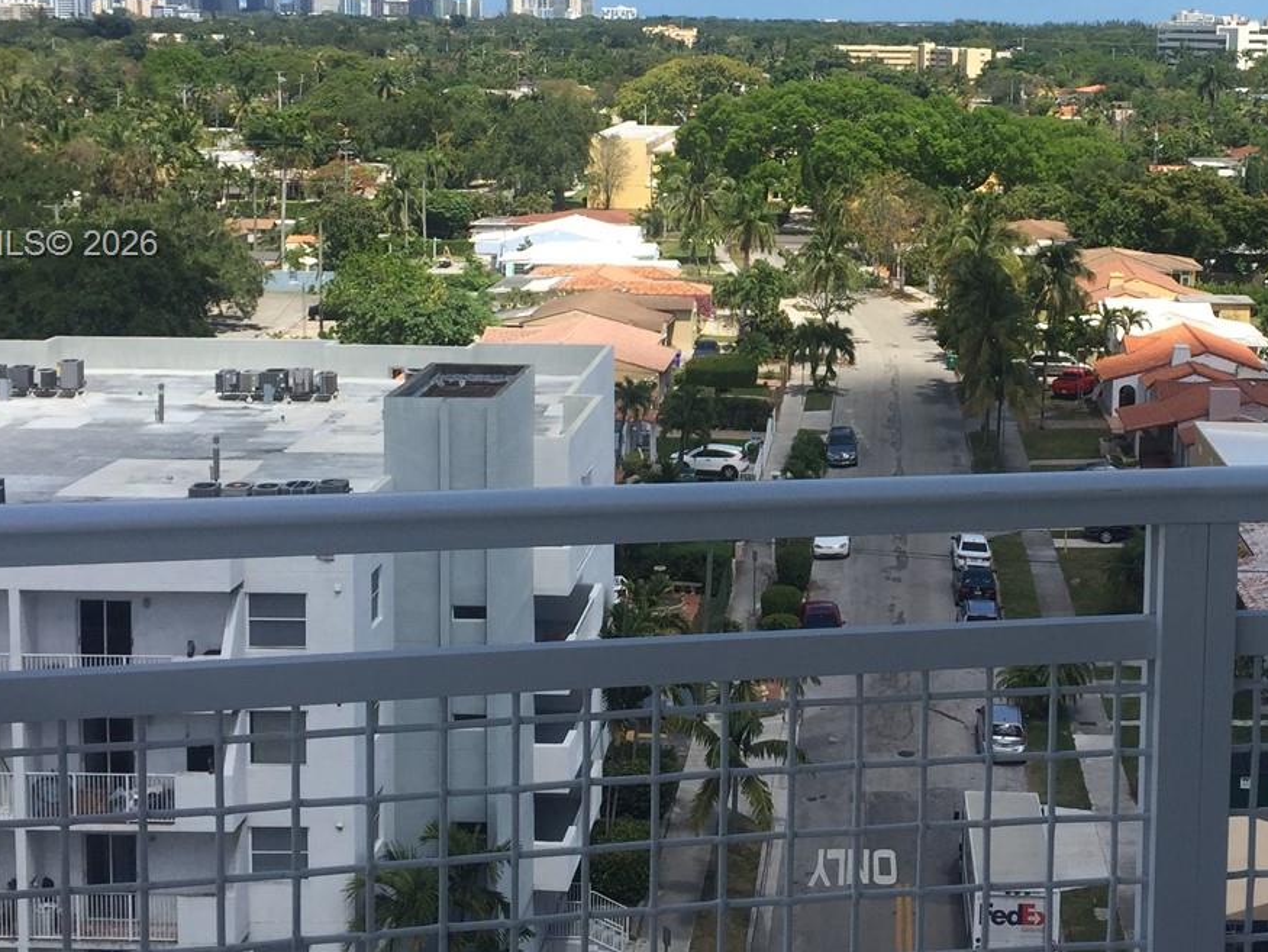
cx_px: 867
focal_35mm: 53
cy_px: 246
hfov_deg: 35.7
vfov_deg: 27.2
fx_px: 1942
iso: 32
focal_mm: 4.15
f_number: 2.2
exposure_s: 1/1799
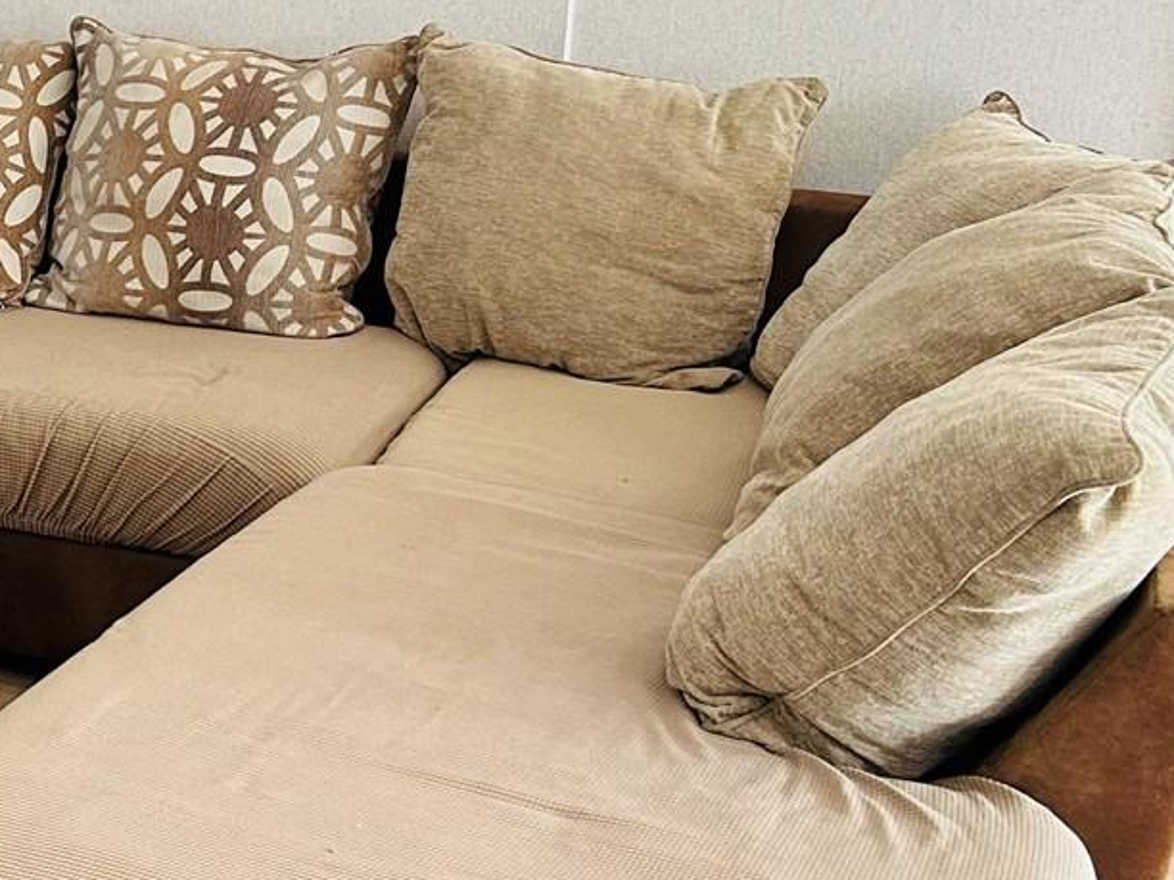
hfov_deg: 25.7
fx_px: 2306
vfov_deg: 21.5
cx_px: -213
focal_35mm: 68
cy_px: 289
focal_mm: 5.7
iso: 160
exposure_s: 1/60
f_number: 1.5
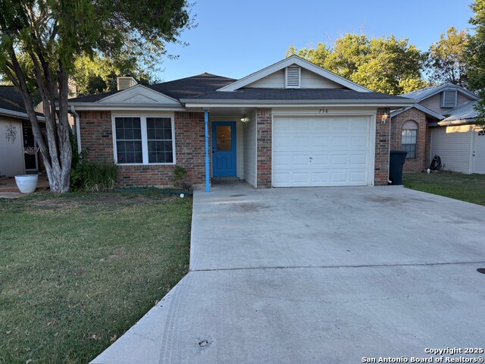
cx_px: 242
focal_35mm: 24
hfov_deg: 71.6
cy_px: 182
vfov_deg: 56.8
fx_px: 336
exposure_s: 1/920
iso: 100
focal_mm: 6.76
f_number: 1.78
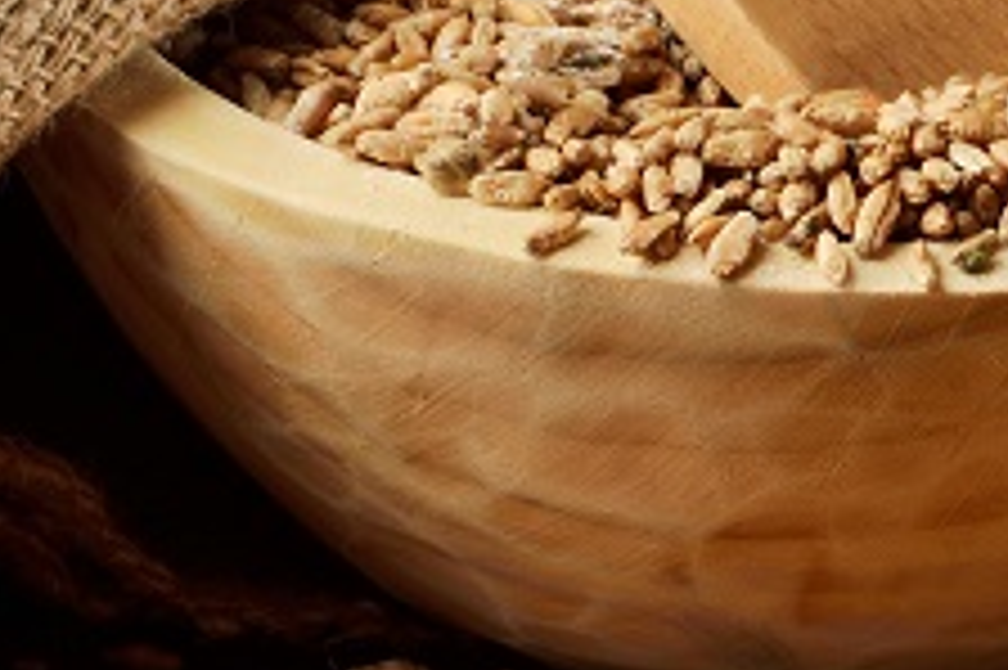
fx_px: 13725
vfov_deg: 2.8
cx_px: 1395
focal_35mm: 491
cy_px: 313
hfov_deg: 4.2
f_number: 16
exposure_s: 1/160
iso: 100
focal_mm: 105
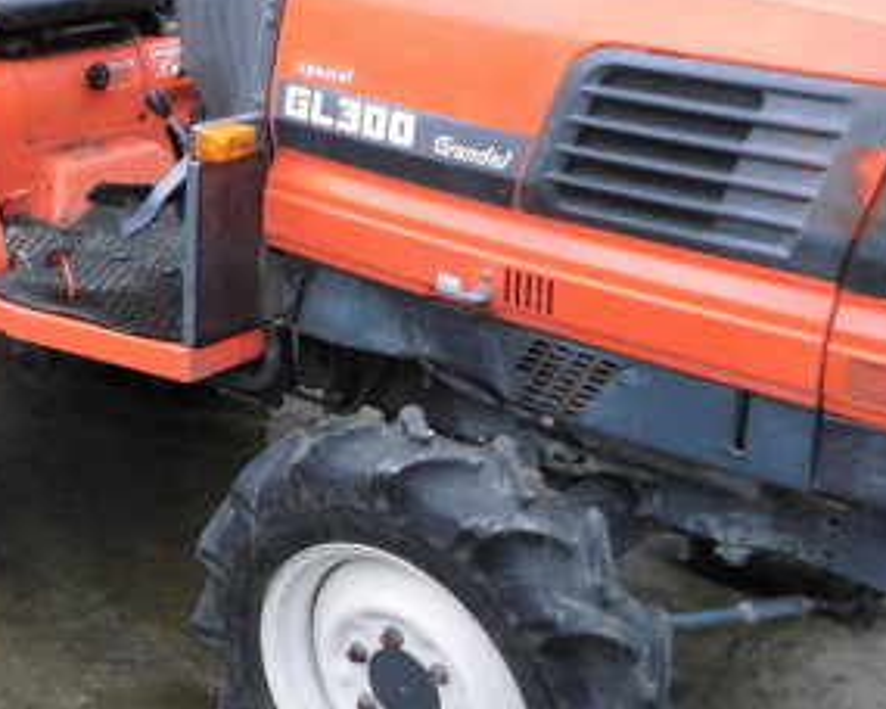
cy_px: 264
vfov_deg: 26.6
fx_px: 1495
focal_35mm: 57
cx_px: 205
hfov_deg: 32.3
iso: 100
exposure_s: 1/80
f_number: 3.2
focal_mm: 4.6
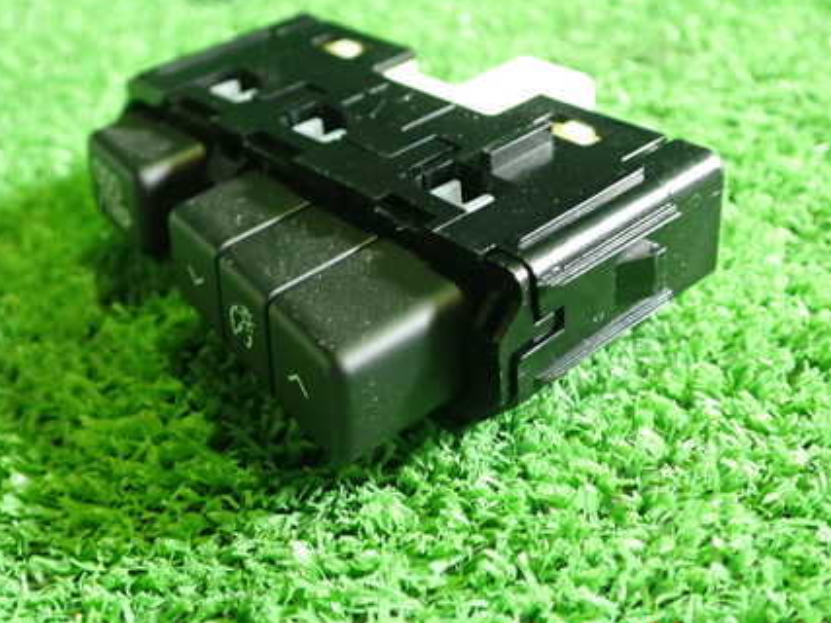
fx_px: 1080
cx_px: 385
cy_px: 230
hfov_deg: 42.1
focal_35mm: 45
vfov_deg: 32.0
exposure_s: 1/30
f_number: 2.4
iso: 500
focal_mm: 5.79
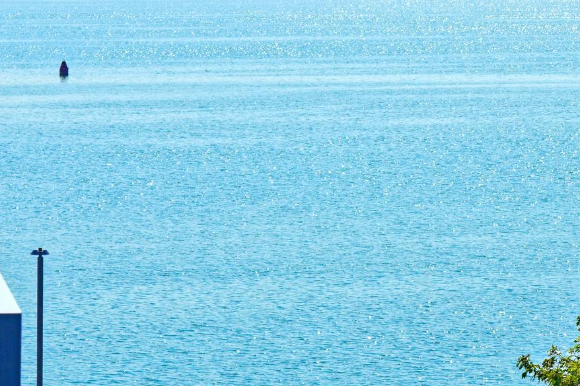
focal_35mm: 245
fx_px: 3946
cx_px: 411
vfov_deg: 5.6
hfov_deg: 8.4
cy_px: 123
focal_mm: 105
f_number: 10
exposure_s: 1/640
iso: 250
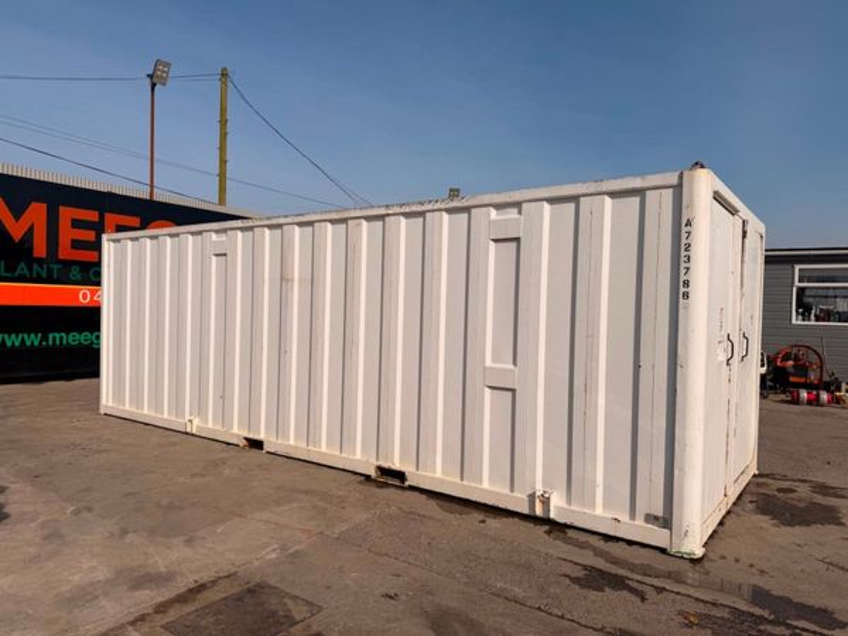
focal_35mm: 24
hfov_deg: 71.6
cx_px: 424
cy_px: 318
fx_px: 588
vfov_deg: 56.8
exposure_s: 1/14286
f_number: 1.78
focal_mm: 6.76
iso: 80
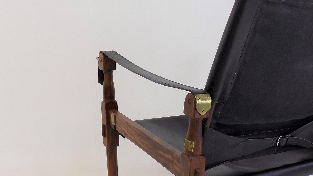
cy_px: 135
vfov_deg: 24.1
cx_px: 237
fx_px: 407
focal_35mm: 49
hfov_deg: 40.8
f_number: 3.1
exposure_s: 1/30
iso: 80
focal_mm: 4
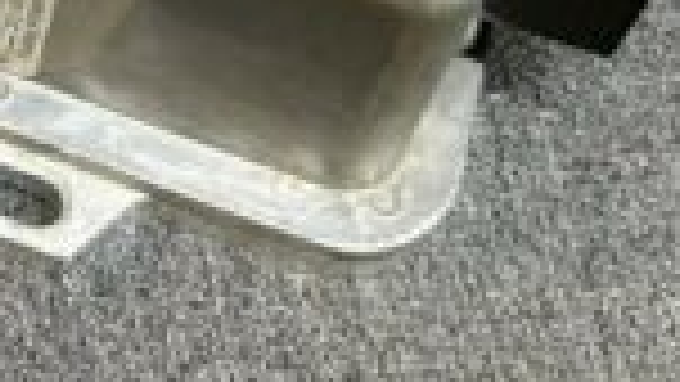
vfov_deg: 9.6
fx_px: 2164
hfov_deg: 16.6
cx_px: -270
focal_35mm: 120
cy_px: -333
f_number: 1.5
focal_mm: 5.7
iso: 250
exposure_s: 1/50
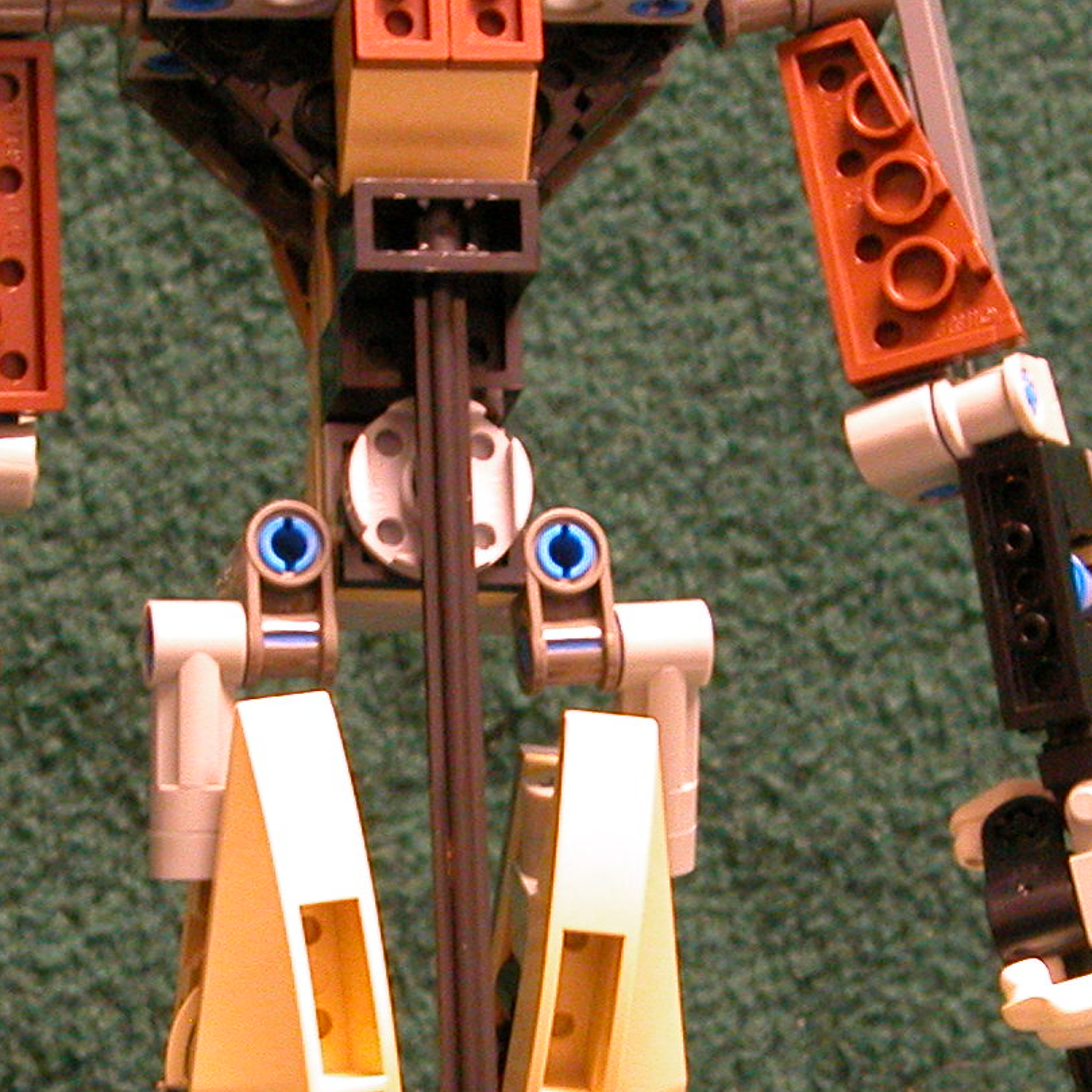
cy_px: 737
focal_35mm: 246
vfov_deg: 7.1
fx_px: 8780
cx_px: 440
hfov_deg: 7.1
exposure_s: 1/3.4
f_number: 4.4
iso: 400
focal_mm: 22.3
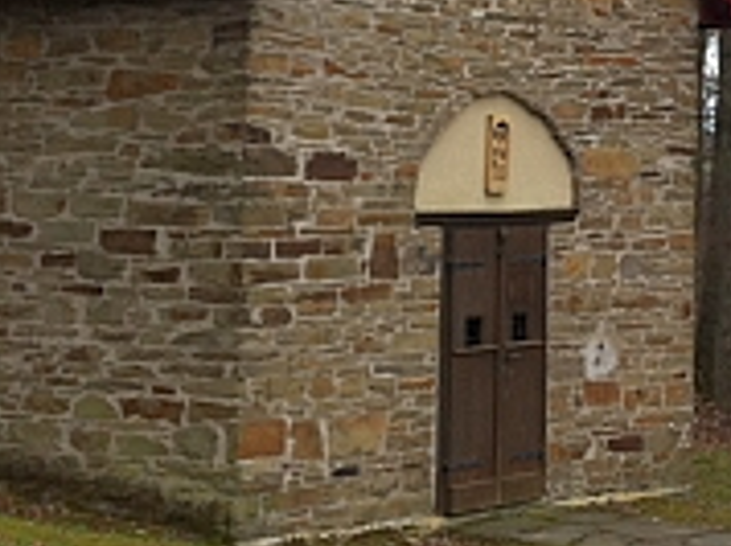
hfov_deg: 16.6
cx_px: 575
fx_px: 2488
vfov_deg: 12.3
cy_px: -41
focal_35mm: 118
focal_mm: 3.85
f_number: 2.8
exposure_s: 1/282
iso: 80
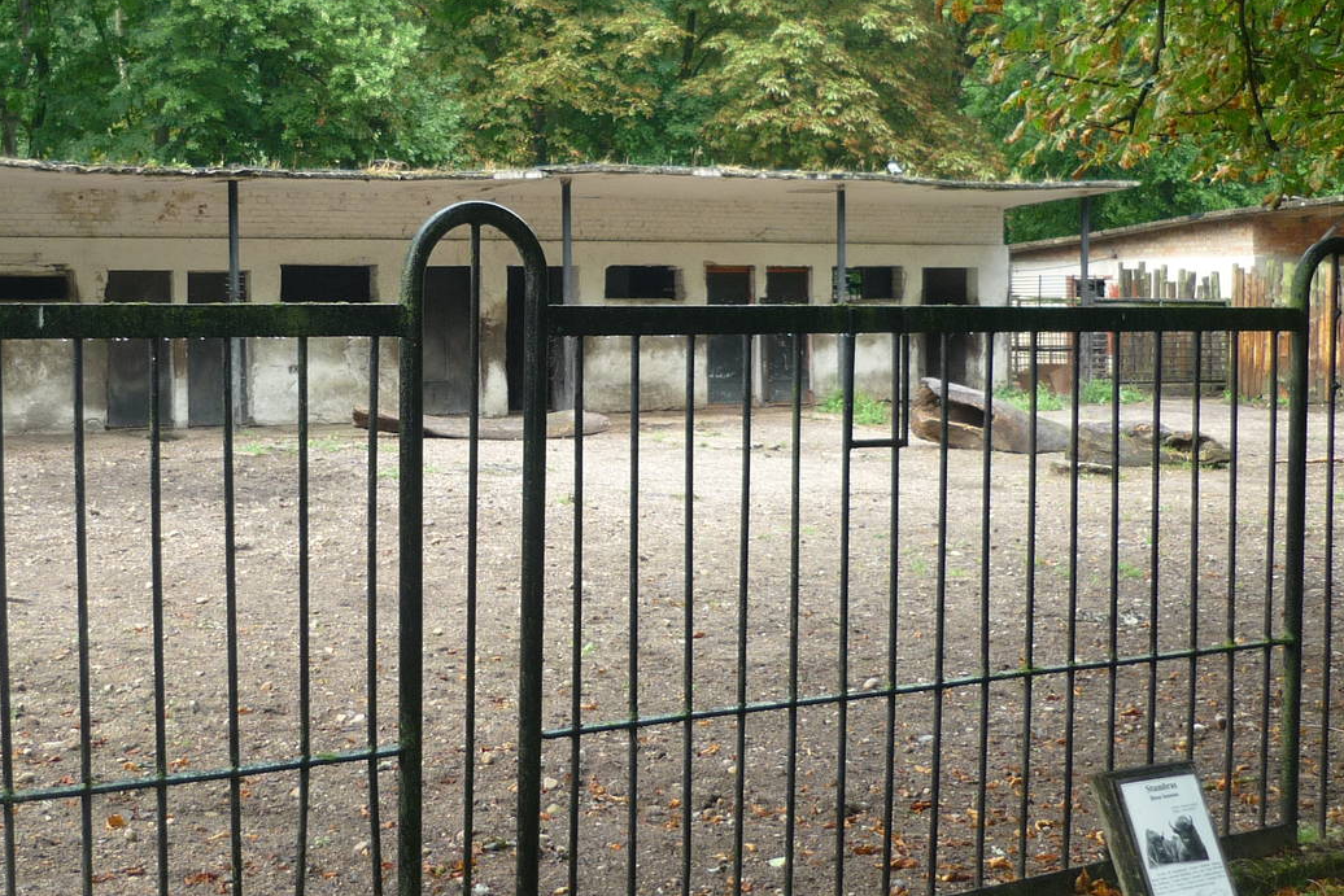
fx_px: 1979
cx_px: 454
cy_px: 327
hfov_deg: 37.1
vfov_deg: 25.4
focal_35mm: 53
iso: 100
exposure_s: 1/30
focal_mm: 5.5
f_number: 2.8
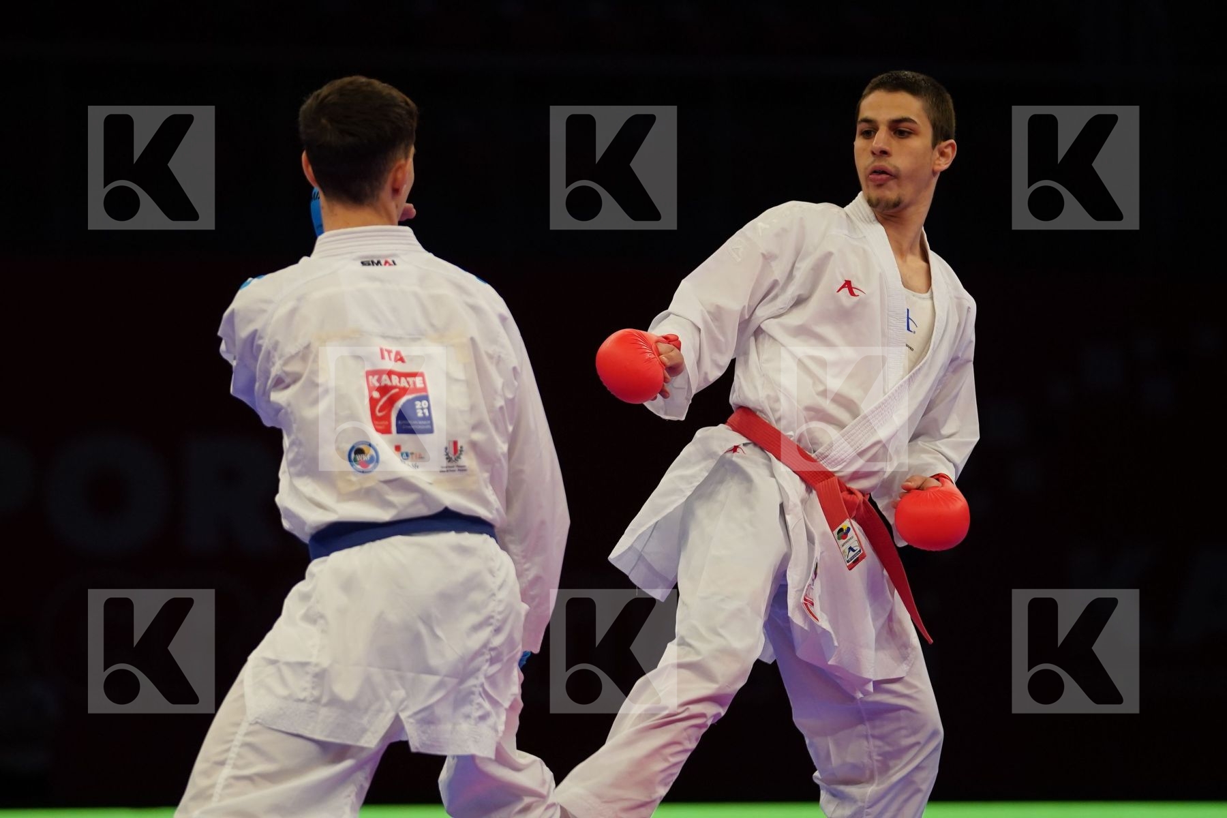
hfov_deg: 9.4
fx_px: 7464
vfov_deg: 6.3
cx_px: 614
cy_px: 409
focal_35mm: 219
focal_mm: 146
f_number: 2.8
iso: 1600
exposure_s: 1/1000
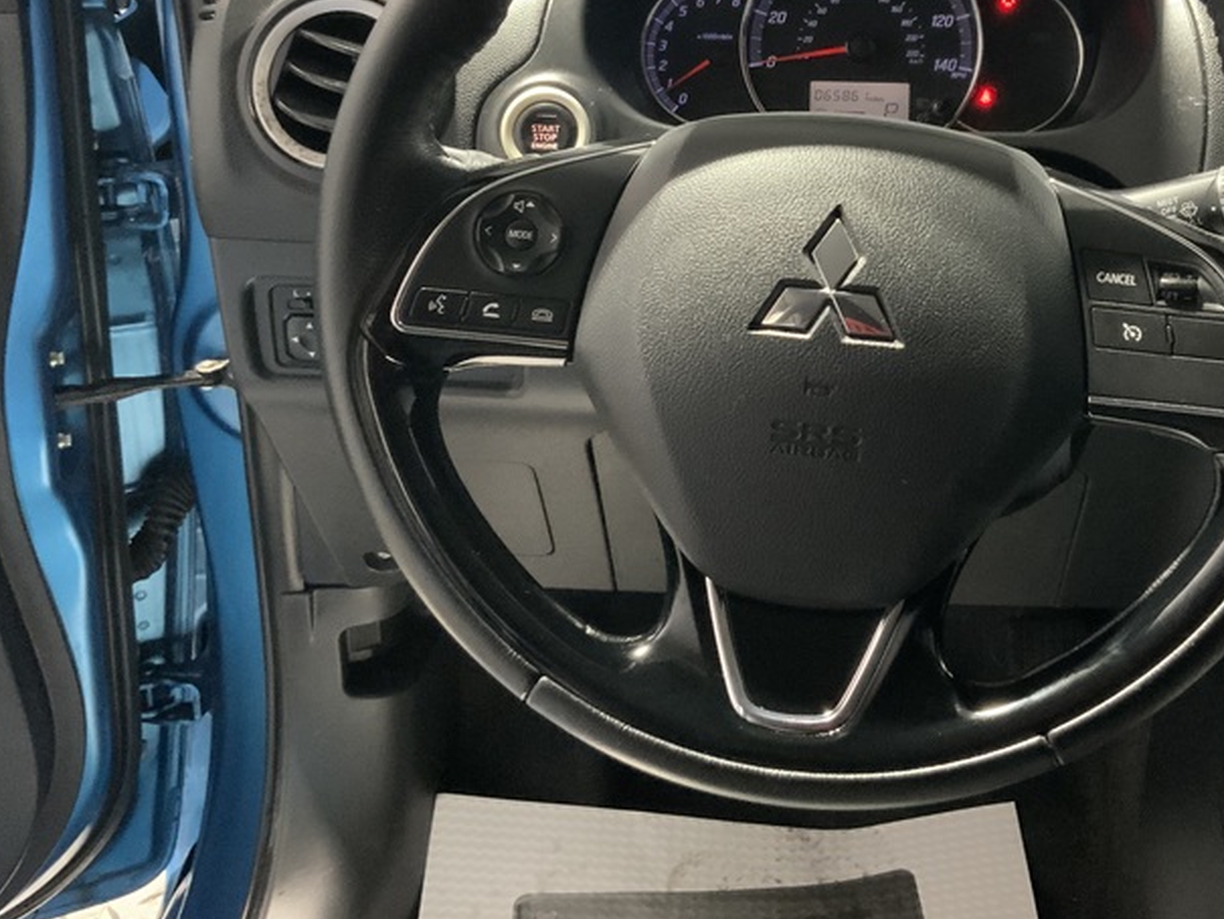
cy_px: 259
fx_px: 1627
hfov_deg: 40.7
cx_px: 813
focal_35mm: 46
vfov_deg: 31.1
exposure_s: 1/40
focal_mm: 3
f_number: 1.8
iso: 320
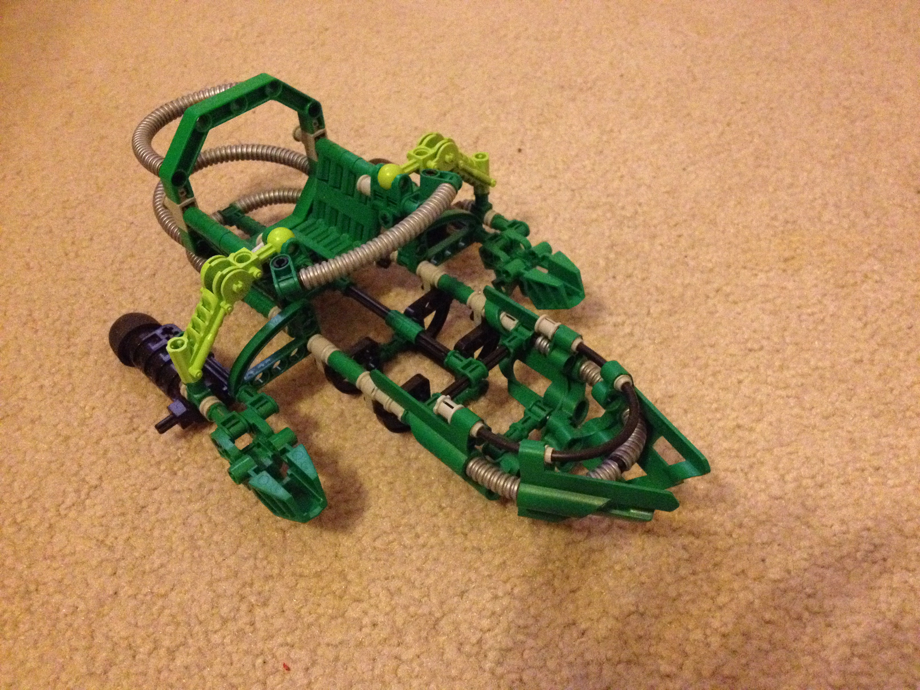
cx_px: 460
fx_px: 930
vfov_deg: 40.7
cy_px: 345
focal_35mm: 35
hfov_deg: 52.6
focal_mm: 4.28
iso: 800
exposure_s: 1/15
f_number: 2.4
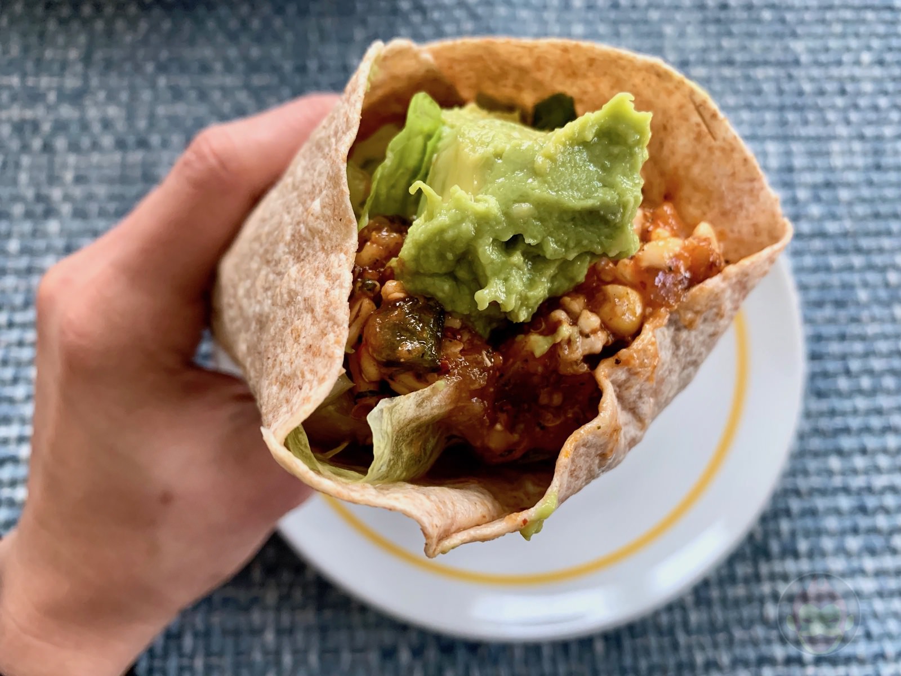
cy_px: 338
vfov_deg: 53.1
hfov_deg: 67.3
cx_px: 450
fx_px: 677
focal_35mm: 26
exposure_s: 1/60
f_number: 1.8
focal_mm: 4.25
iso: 160
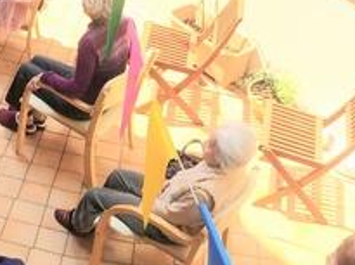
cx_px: -28
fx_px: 901
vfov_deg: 16.5
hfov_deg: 21.3
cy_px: 19
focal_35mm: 88
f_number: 2.2
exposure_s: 1/1001
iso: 100
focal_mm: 4.12
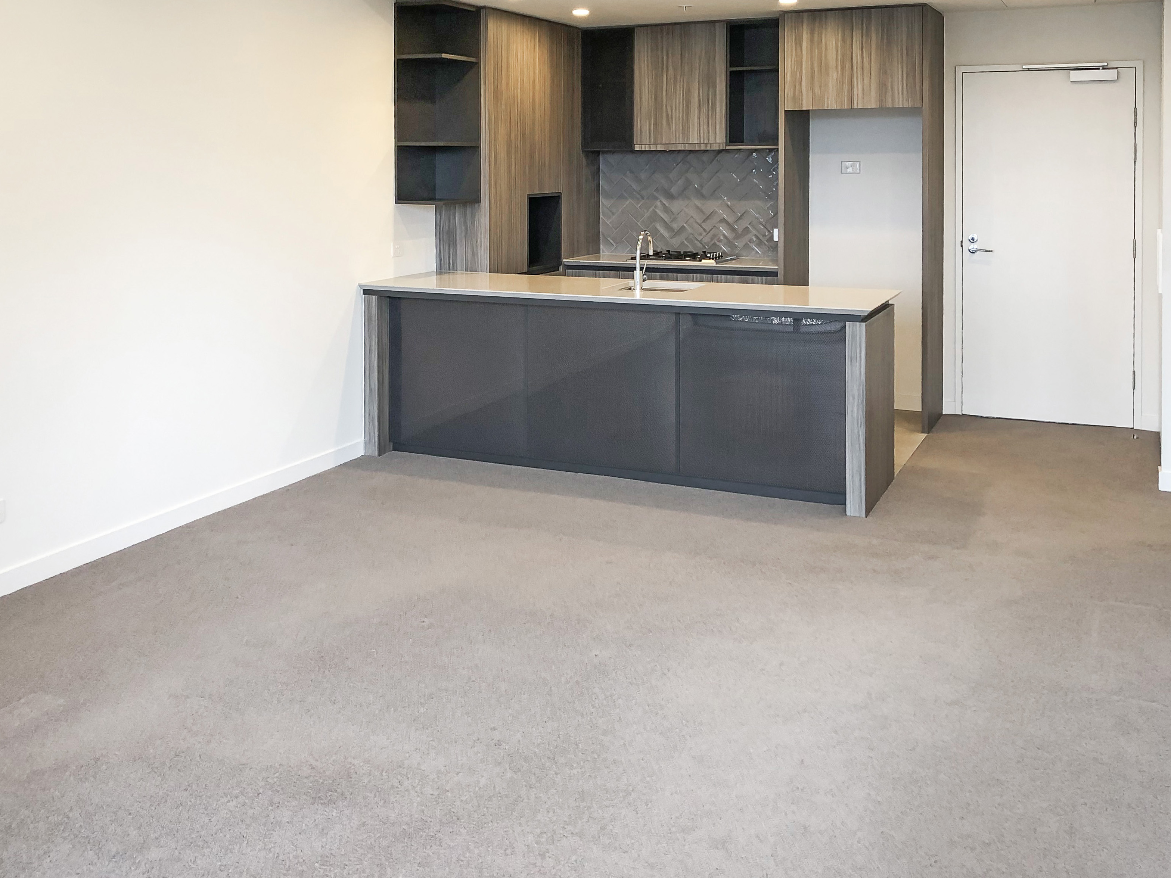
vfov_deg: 39.5
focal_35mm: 36
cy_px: 362
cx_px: 500
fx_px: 1218
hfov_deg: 51.2
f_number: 1.8
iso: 32
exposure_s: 1/33
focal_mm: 3.99
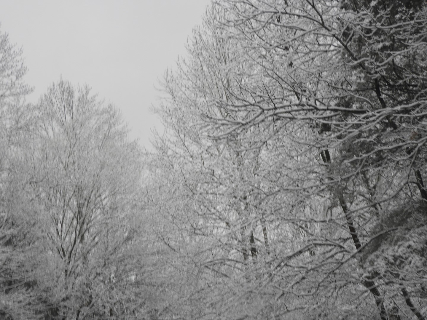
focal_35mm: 115
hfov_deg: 17.1
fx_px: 1419
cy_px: 160
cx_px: 214
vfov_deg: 12.9
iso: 100
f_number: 5
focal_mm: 20.6
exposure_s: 1/125
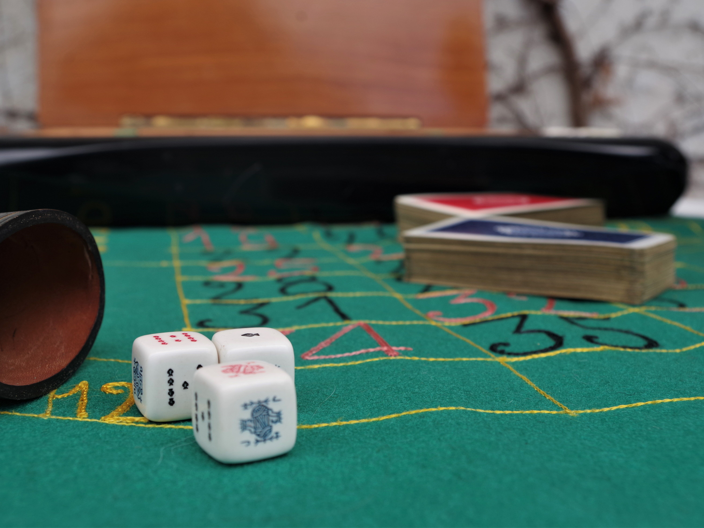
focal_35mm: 43
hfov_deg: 43.8
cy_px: 259
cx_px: 315
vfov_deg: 33.6
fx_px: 875
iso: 200
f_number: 7.1
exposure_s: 1/160
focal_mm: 26.25
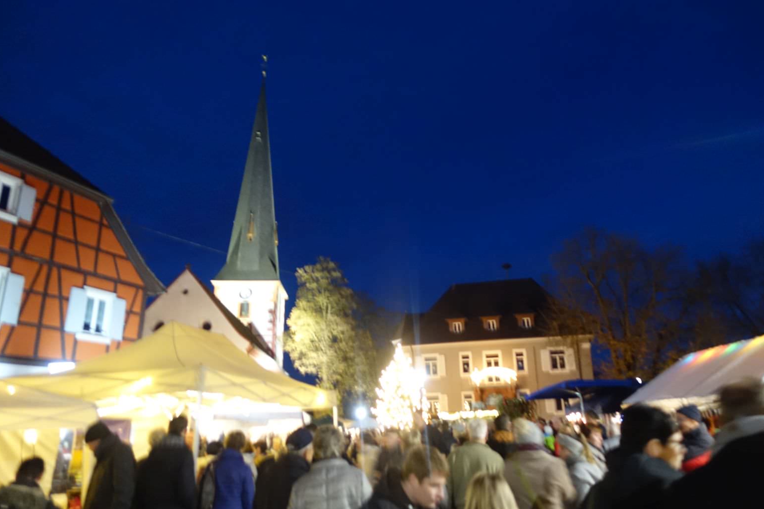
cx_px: 393
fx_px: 531
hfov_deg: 71.5
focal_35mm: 25
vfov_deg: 51.3
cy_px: 257
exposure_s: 1/8
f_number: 1.8
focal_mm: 8.8
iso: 1000
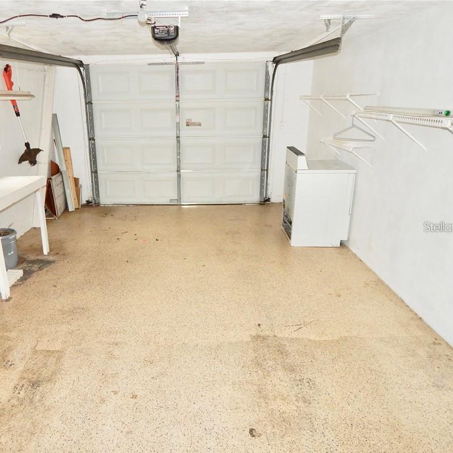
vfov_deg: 60.9
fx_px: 385
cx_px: 177
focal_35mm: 26
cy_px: 226
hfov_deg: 60.3
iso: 200
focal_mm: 4
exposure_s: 1/30
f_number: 3
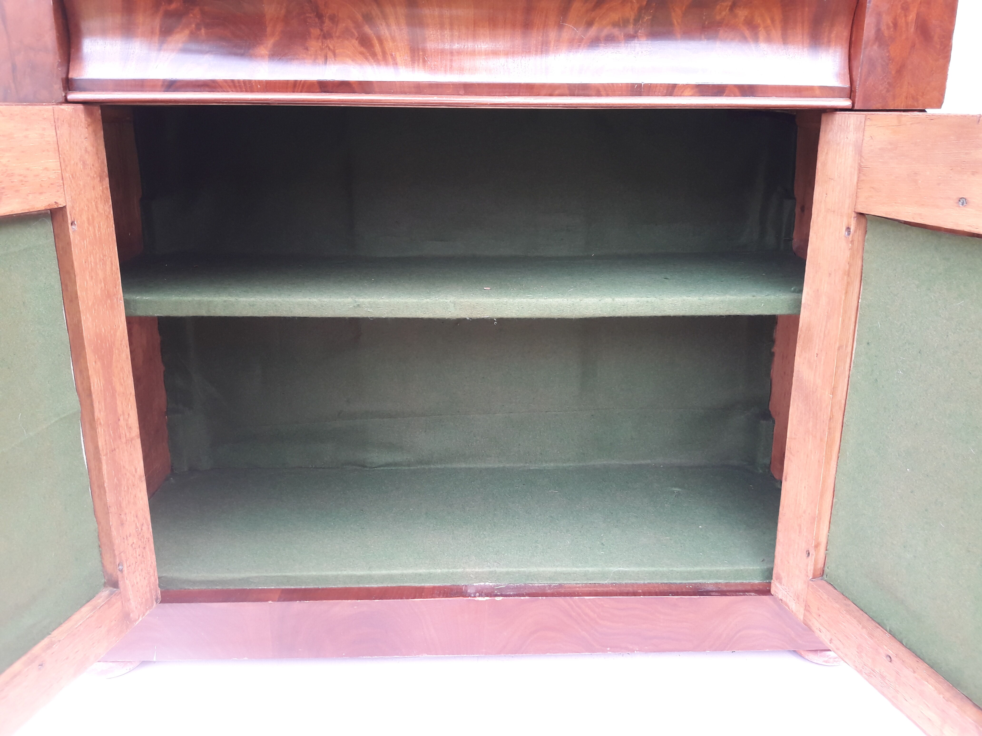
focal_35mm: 28
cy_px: 368
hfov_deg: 63.4
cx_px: 491
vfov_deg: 49.7
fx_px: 794
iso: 50
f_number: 1.9
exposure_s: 1/50
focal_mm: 3.7
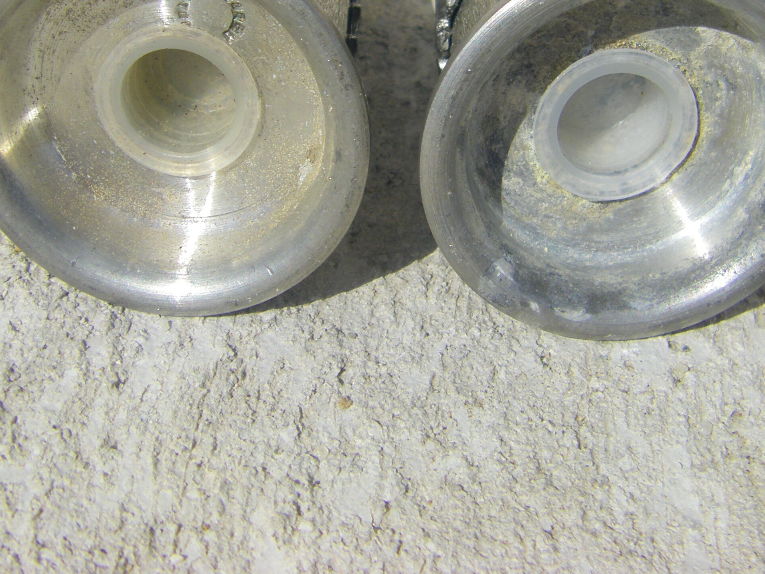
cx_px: 425
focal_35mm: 65
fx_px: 1436
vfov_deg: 22.3
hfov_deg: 29.8
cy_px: 113
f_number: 7
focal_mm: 6.3
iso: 64
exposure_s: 1/250
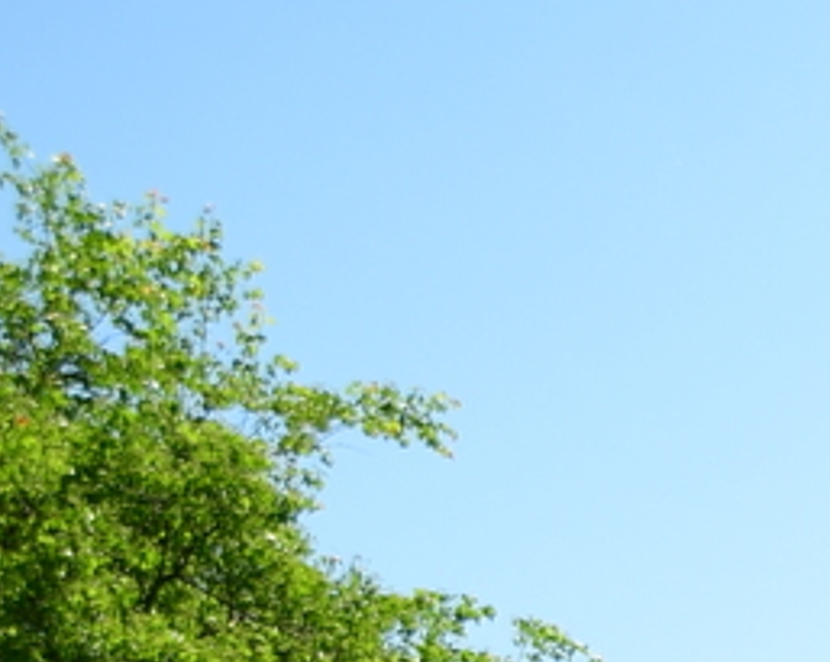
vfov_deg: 4.8
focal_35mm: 311
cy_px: 1666
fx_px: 7630
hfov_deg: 6.0
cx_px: 1883
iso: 100
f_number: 1.4
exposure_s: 1/800
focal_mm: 35
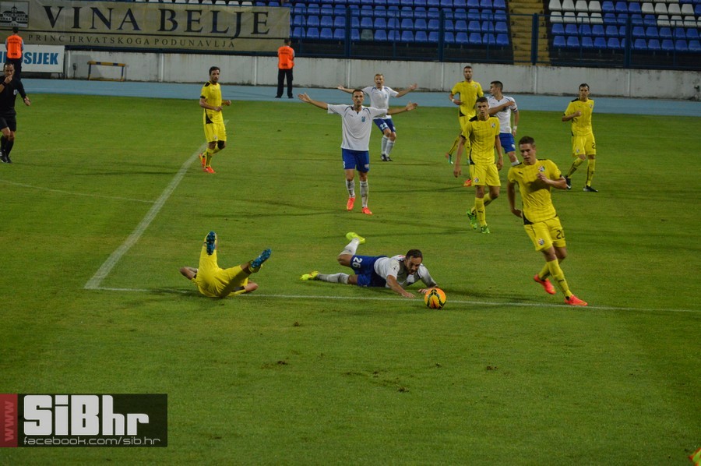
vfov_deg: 9.1
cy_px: 233
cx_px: 350
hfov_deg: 13.7
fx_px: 2918
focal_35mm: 150
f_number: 5.6
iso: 1600
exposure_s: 1/250
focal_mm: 100
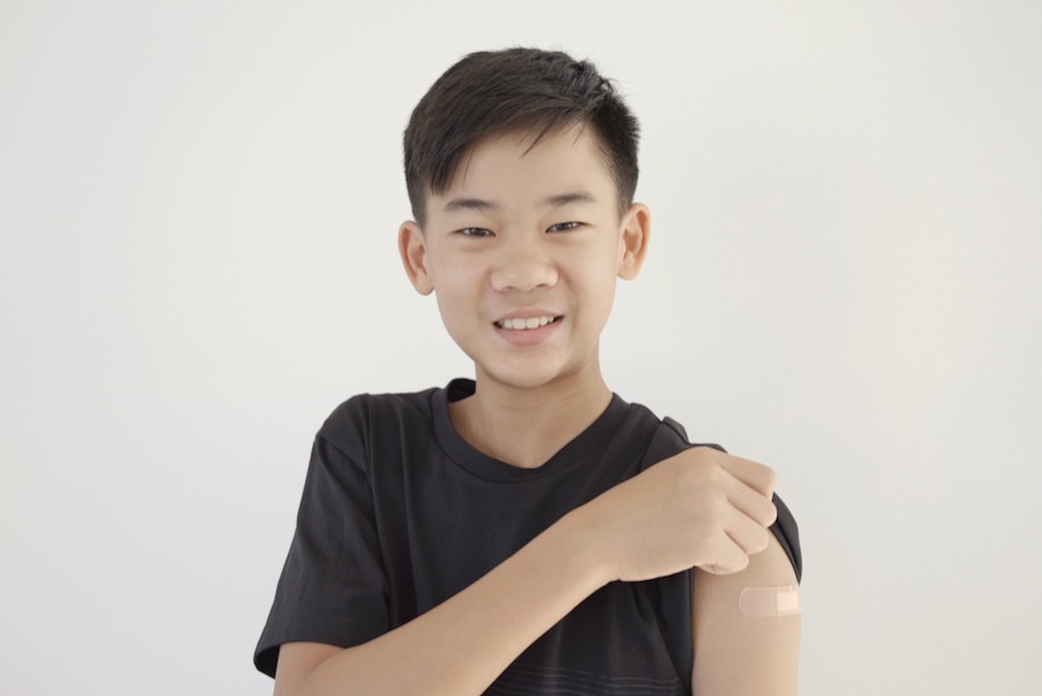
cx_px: 521
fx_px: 1013
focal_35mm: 35
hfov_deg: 54.4
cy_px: 348
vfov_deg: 37.9
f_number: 4
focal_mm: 35
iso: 400
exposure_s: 1/200
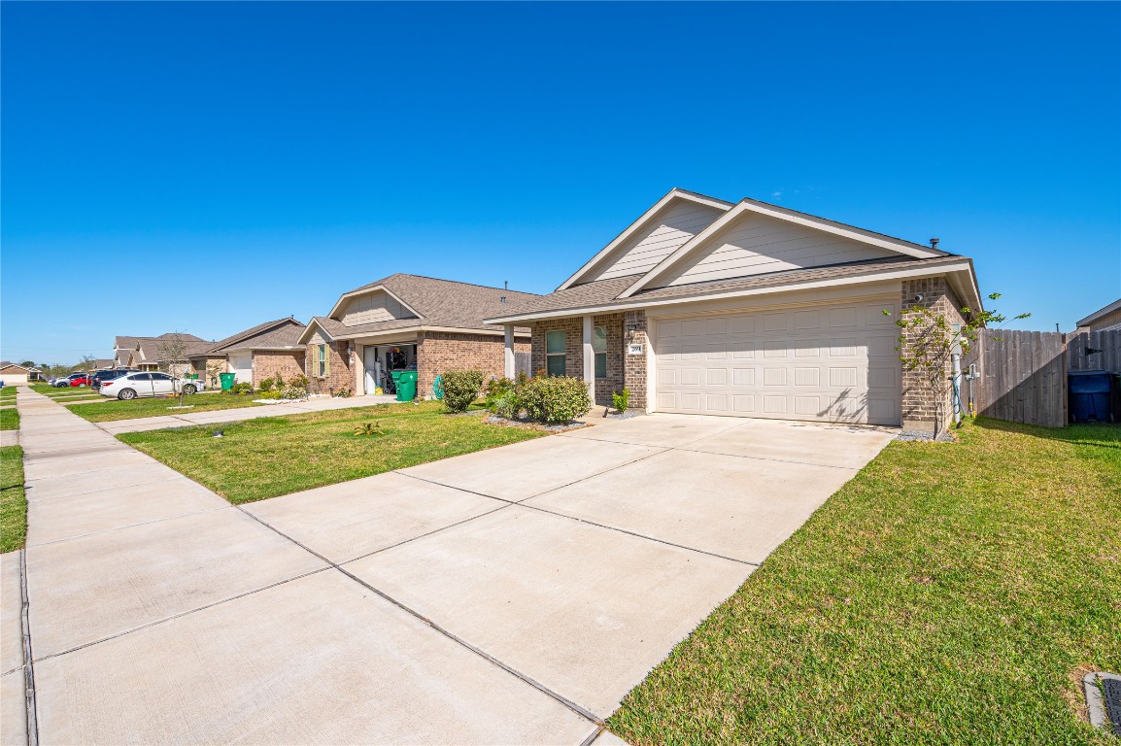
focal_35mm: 16
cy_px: 373
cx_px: 560
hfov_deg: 96.8
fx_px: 498
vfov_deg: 73.7
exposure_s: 1/160
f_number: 13
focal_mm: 16
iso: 100
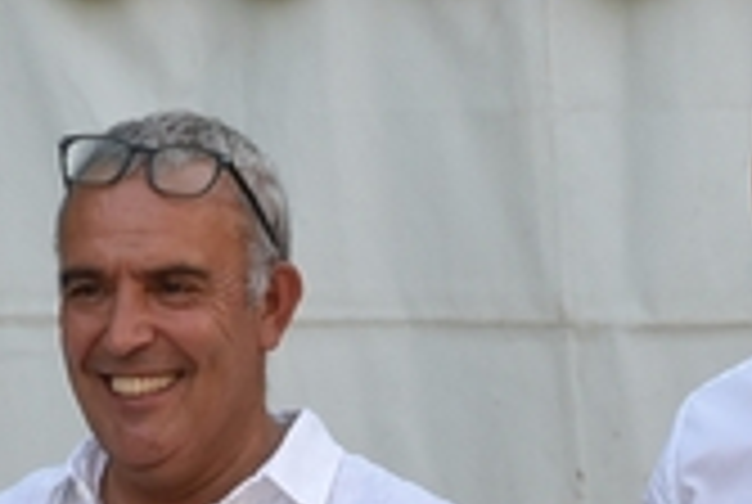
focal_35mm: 566
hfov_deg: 3.6
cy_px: 1116
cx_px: 725
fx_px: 11844
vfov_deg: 2.4
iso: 400
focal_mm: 70
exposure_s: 1/160
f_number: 6.3
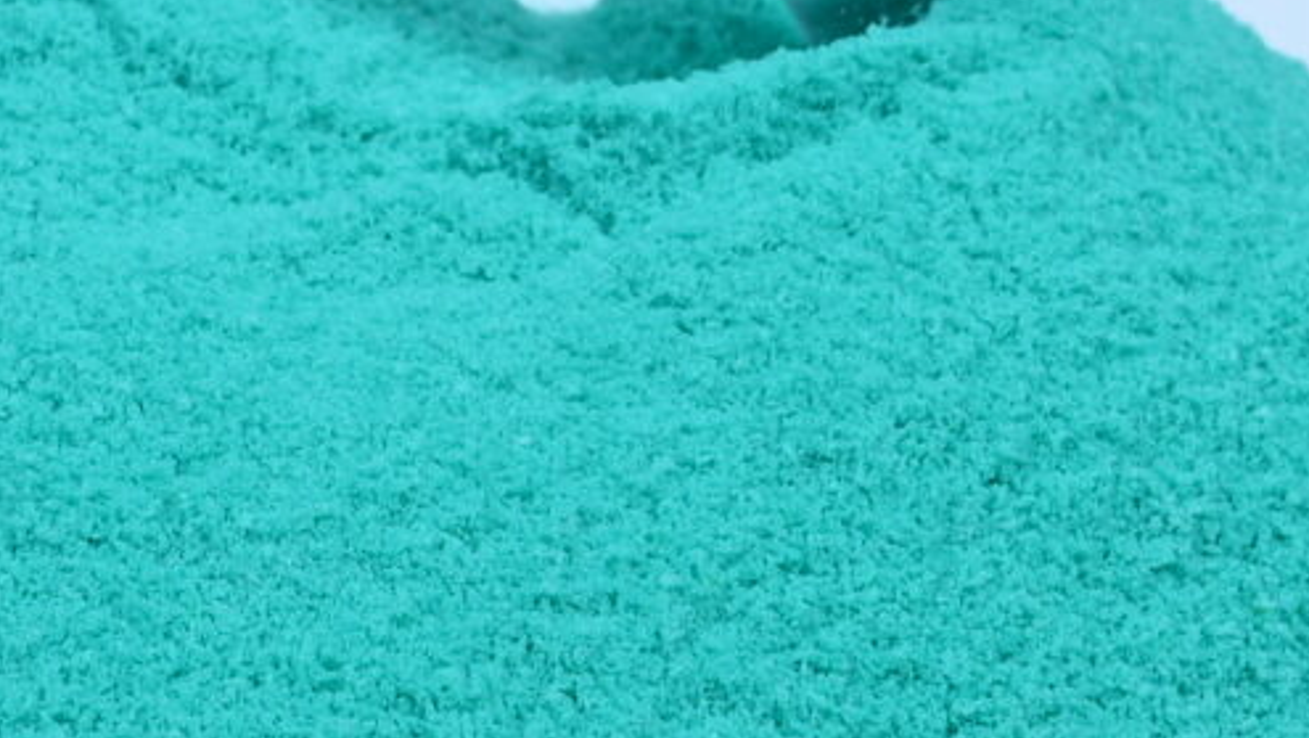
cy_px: -266
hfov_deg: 9.1
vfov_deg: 5.1
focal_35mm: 238
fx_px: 8265
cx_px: 481
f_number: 11
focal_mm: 44
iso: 100
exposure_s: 1/200
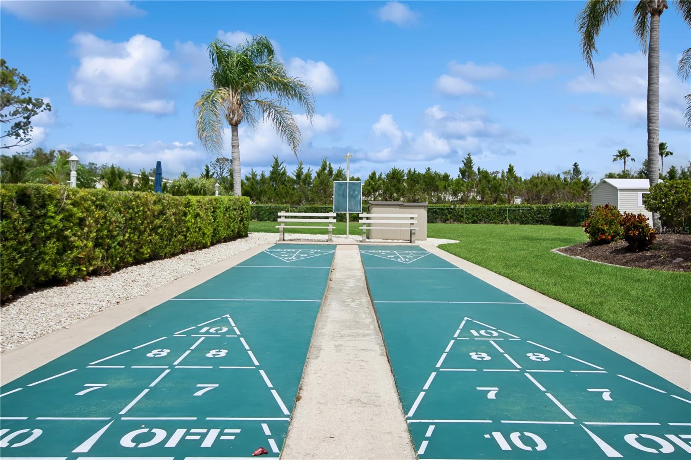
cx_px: 346
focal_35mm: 27
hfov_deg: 67.4
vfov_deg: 47.9
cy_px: 230
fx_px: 518
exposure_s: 1/640
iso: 200
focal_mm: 18
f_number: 8
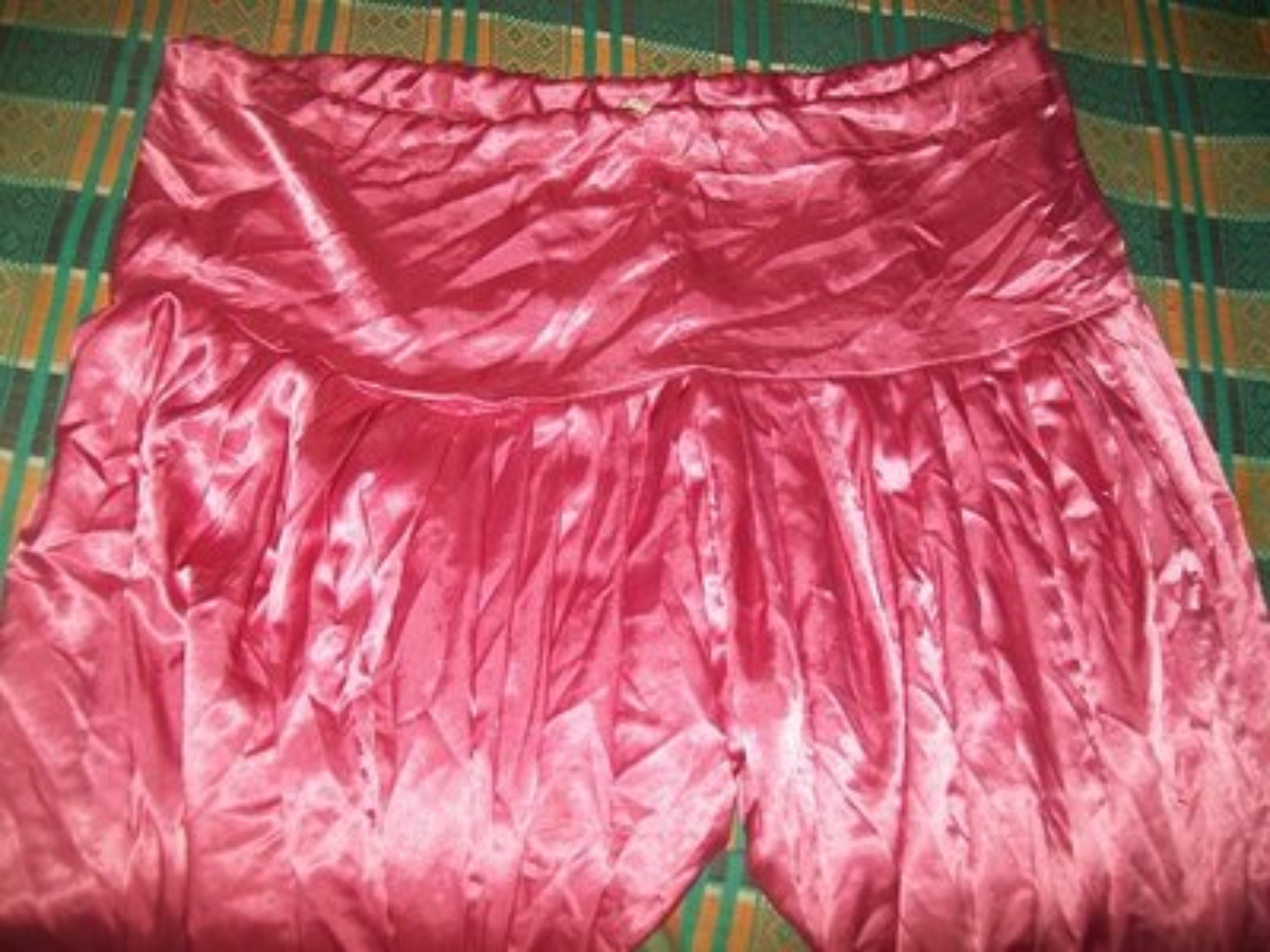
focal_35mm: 36
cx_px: 635
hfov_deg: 51.4
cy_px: 476
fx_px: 1321
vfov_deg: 39.7
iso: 64
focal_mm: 6
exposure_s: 1/60
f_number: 2.7
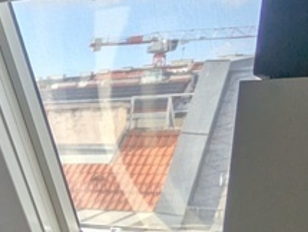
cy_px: 235
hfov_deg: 15.4
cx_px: -413
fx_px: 677
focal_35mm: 76
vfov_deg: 18.9
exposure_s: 1/84.8
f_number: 2.2
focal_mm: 2.35
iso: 60
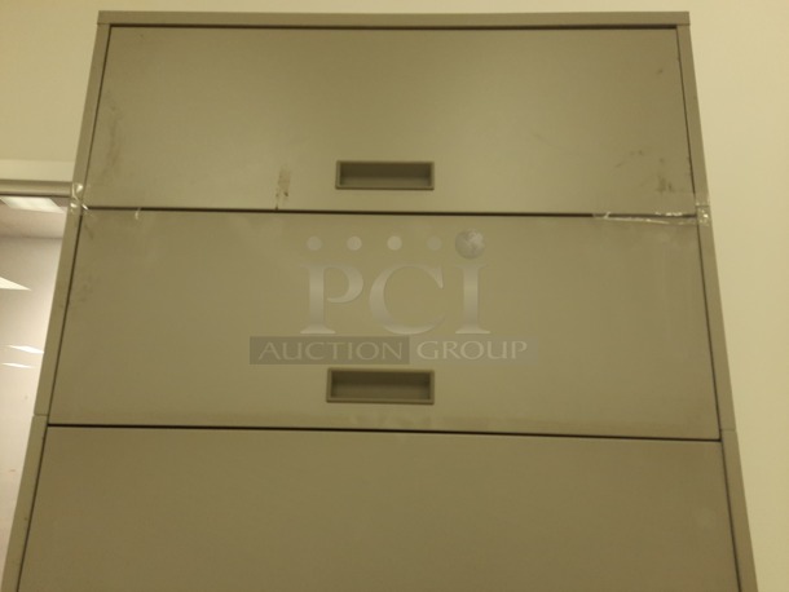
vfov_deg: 54.9
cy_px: 296
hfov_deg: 69.4
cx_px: 394
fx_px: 570
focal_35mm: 25
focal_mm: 4.6
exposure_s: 1/60
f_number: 2
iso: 320
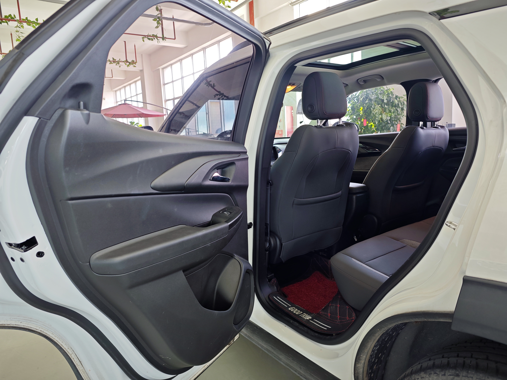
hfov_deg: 73.9
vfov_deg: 58.9
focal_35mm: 23
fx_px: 337
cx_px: 254
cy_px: 190
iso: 100
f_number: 1.6
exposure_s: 1/74.7
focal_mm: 6.55
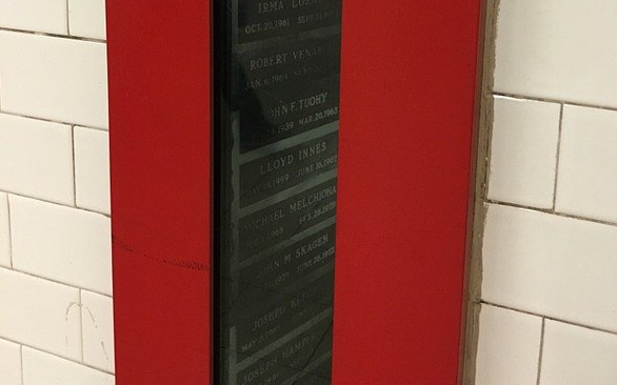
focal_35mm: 42
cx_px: 315
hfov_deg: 47.2
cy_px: 5
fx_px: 706
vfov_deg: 28.7
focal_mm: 4.15
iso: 200
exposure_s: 1/30
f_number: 2.2
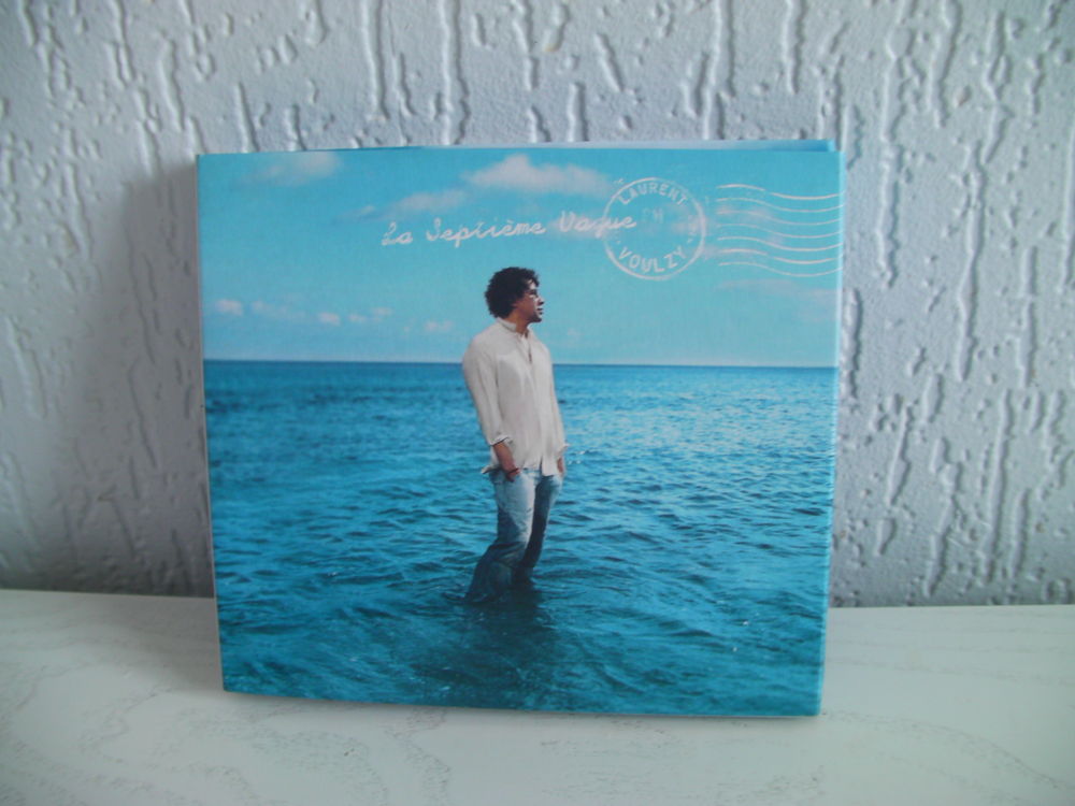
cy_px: 403
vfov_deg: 37.7
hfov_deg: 49.0
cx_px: 538
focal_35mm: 38
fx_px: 1180
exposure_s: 1/30
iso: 52
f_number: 3.5
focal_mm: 6.3
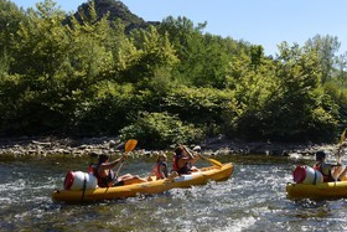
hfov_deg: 52.1
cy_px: 115
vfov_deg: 36.9
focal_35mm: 36
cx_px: 232
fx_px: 347
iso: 200
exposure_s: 1/500
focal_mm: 24
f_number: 7.1
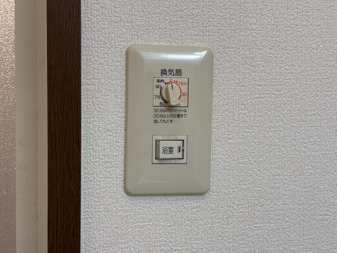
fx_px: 506
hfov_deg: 36.8
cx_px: 168
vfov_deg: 28.0
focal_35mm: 52
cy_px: 126
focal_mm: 5.96
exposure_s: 1/60
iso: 64
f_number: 1.6
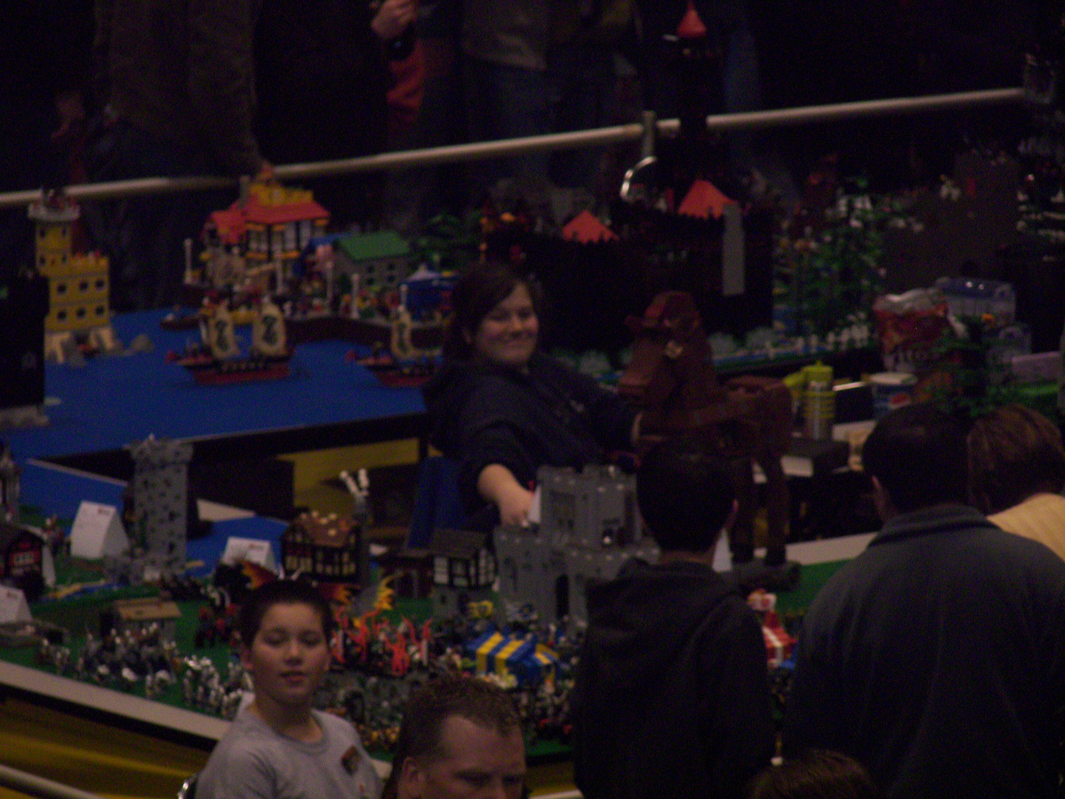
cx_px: 532
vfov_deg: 4.1
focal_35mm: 362
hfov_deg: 5.5
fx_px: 11137
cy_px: 400
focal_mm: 60.1
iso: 250
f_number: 3.6
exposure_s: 1/100
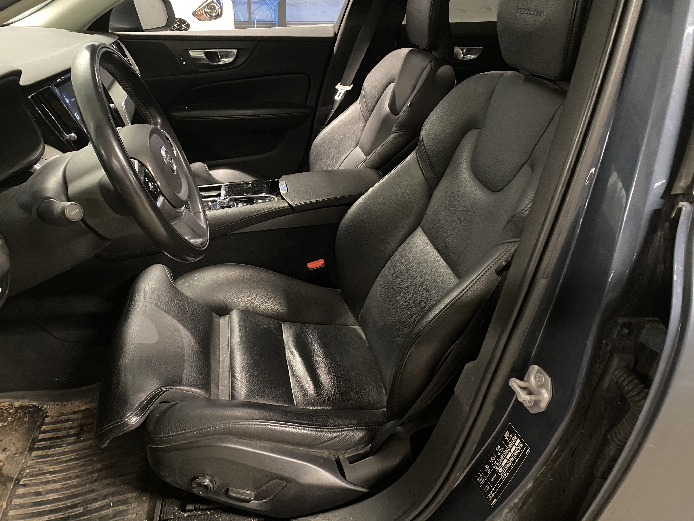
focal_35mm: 25
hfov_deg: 69.4
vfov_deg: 54.9
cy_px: 260
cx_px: 347
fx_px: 501
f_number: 1.8
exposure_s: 1/25
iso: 800
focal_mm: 4.25
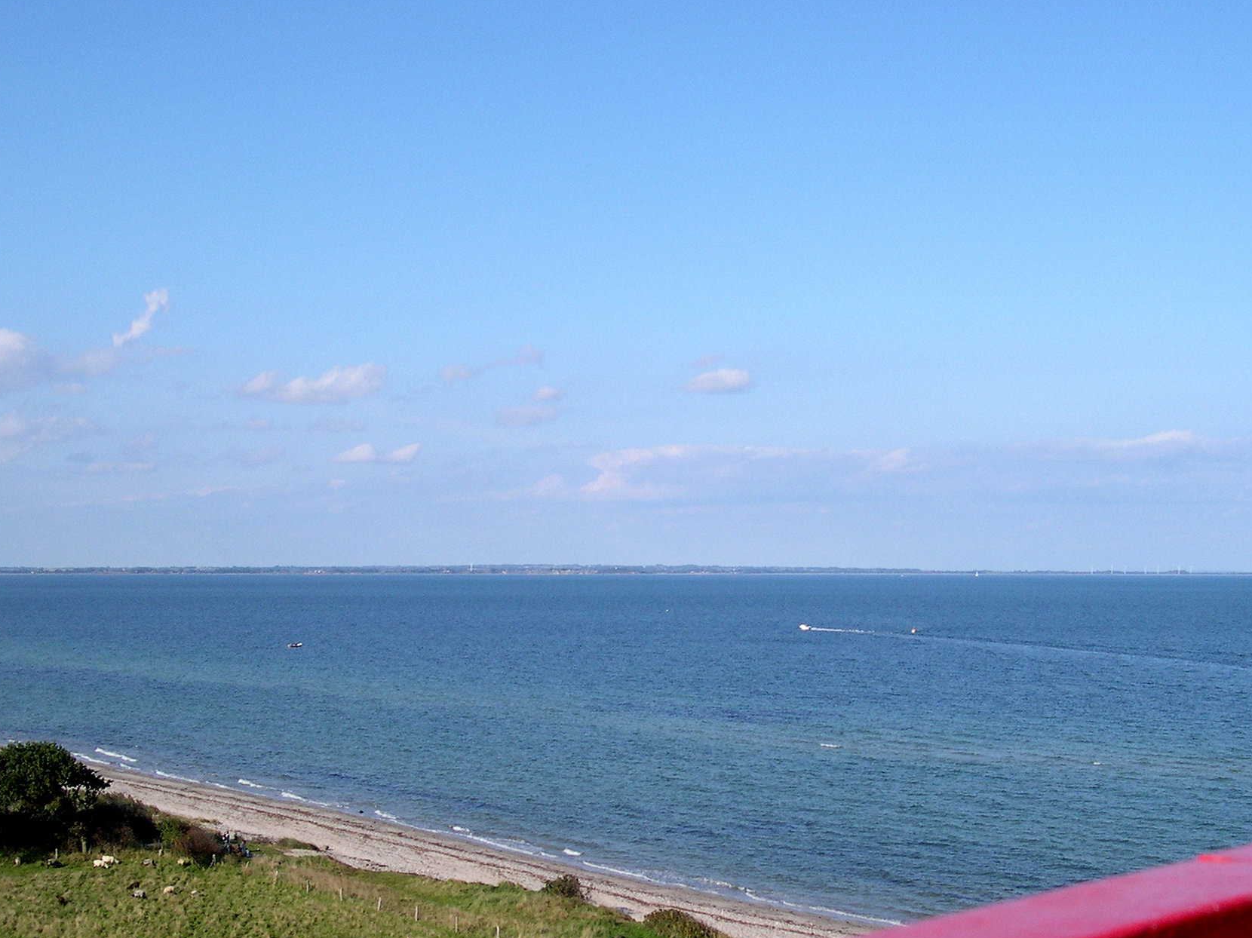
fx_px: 1844
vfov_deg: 28.5
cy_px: 576
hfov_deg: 37.5
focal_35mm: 51
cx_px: 660
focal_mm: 8
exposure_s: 1/213
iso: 100
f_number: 7.6
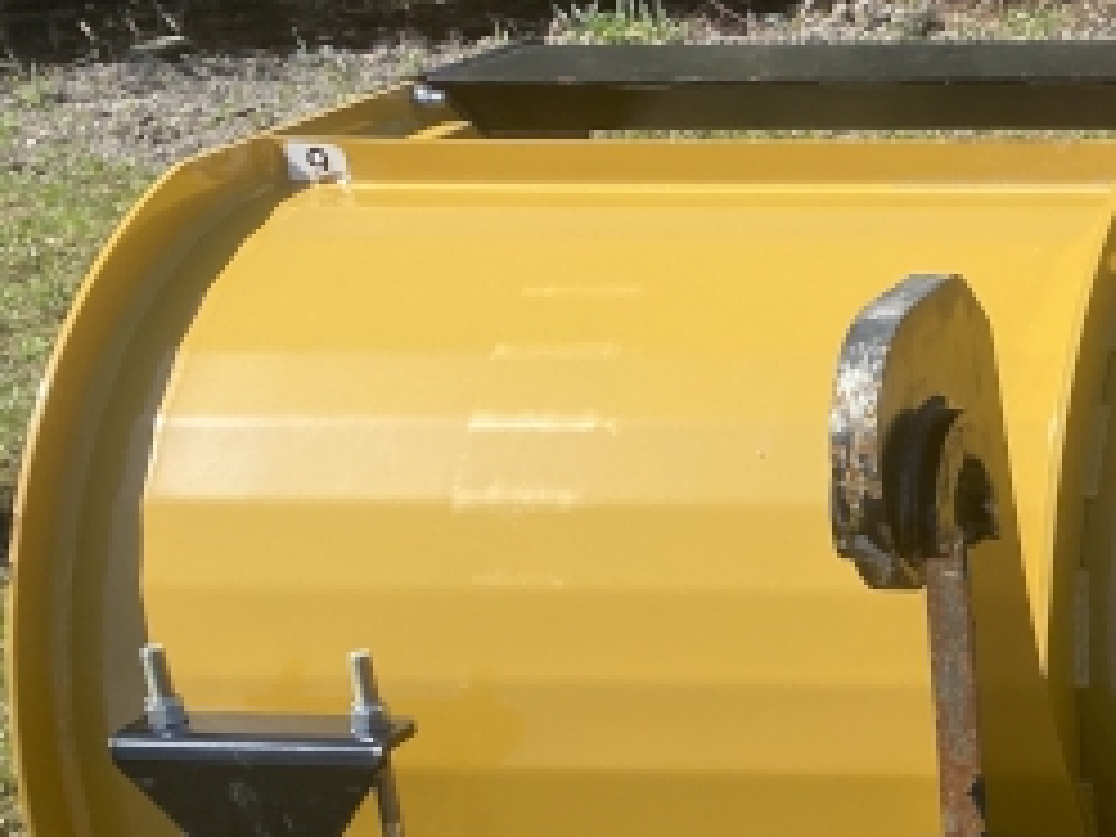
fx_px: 2708
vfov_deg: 17.2
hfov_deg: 20.0
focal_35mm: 84
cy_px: 842
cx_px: 1683
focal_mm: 4.25
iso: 32
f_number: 1.8
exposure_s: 1/2105
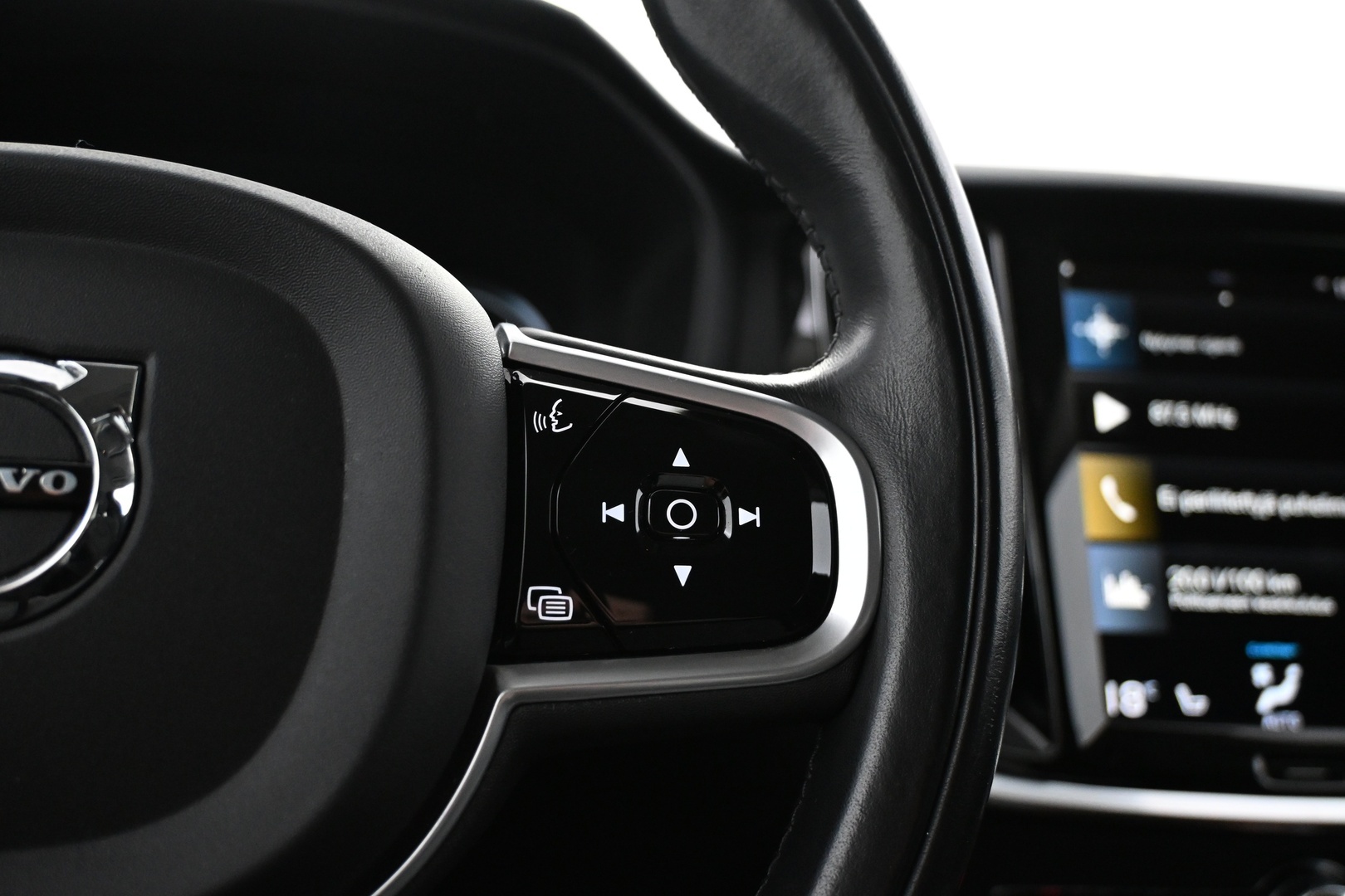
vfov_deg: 40.8
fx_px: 1205
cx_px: 672
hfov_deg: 58.3
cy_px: 448
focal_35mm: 32
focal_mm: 21.5
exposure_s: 1/30
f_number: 4
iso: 2800
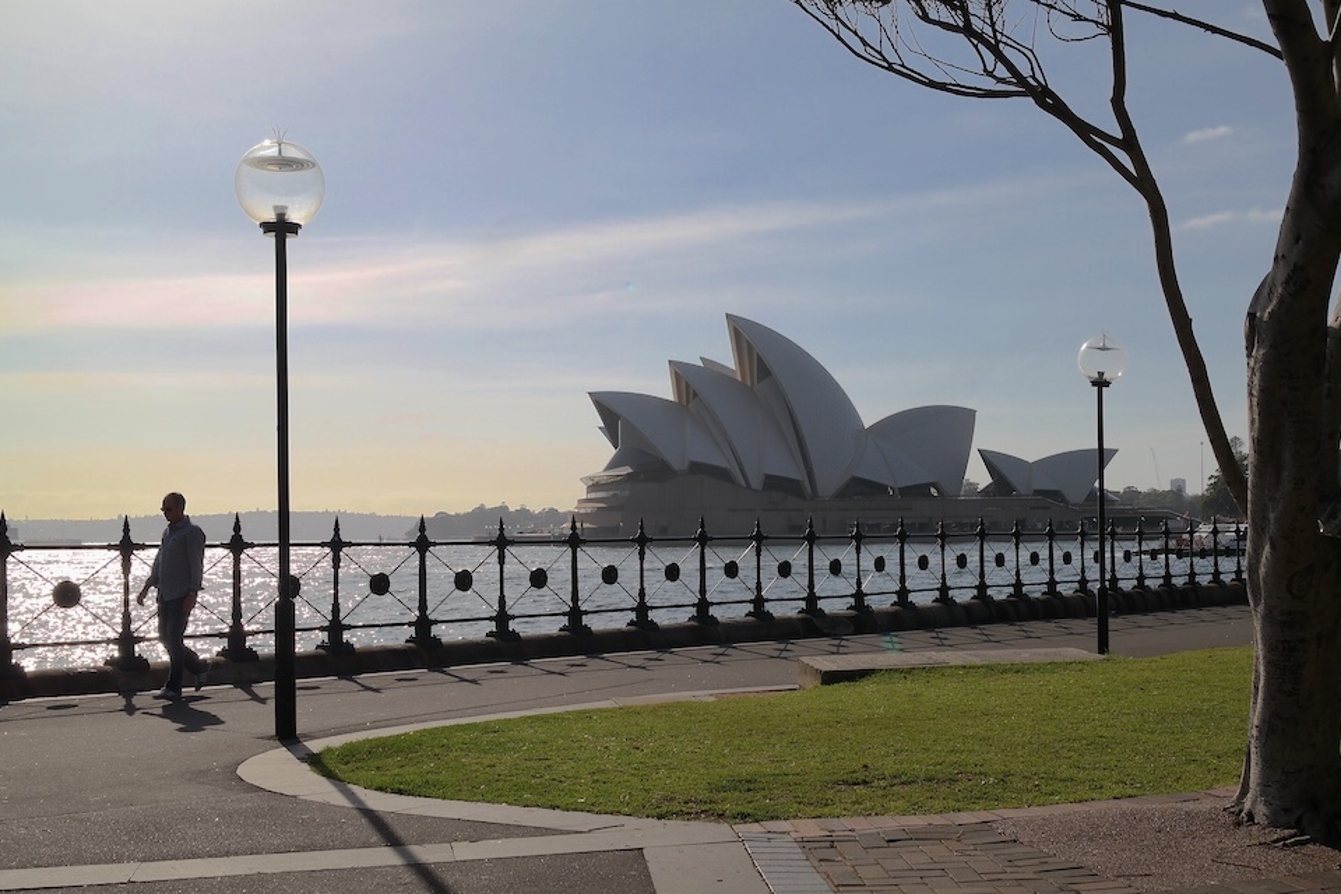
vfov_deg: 29.9
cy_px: 461
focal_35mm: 45
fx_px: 1676
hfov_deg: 43.5
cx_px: 765
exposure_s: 1/500
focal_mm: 24
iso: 100
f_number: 9
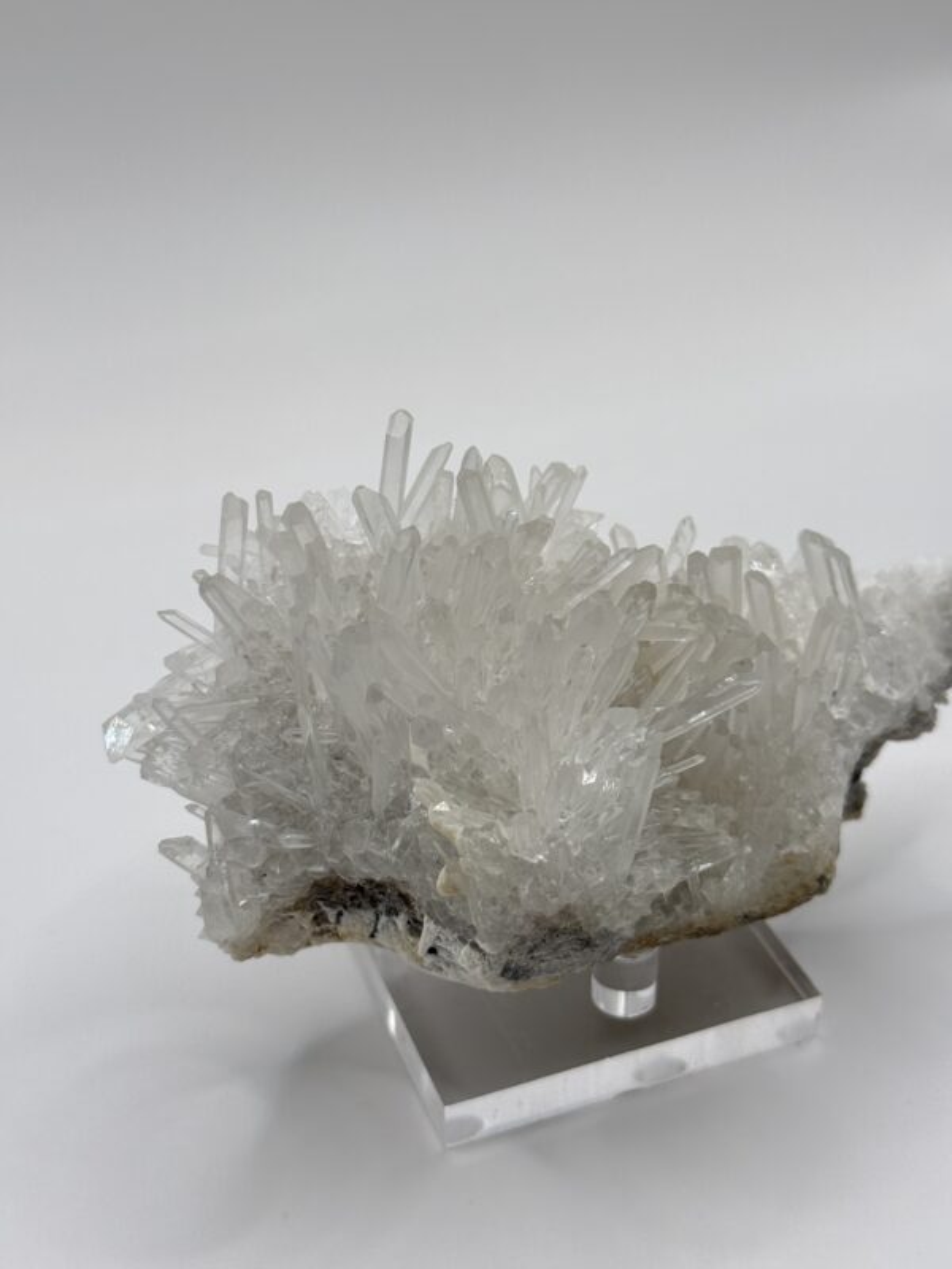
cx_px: 476
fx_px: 1760
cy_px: 634
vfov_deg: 39.7
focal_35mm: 48
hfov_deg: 30.3
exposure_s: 1/631
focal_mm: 6.76
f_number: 1.78
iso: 80
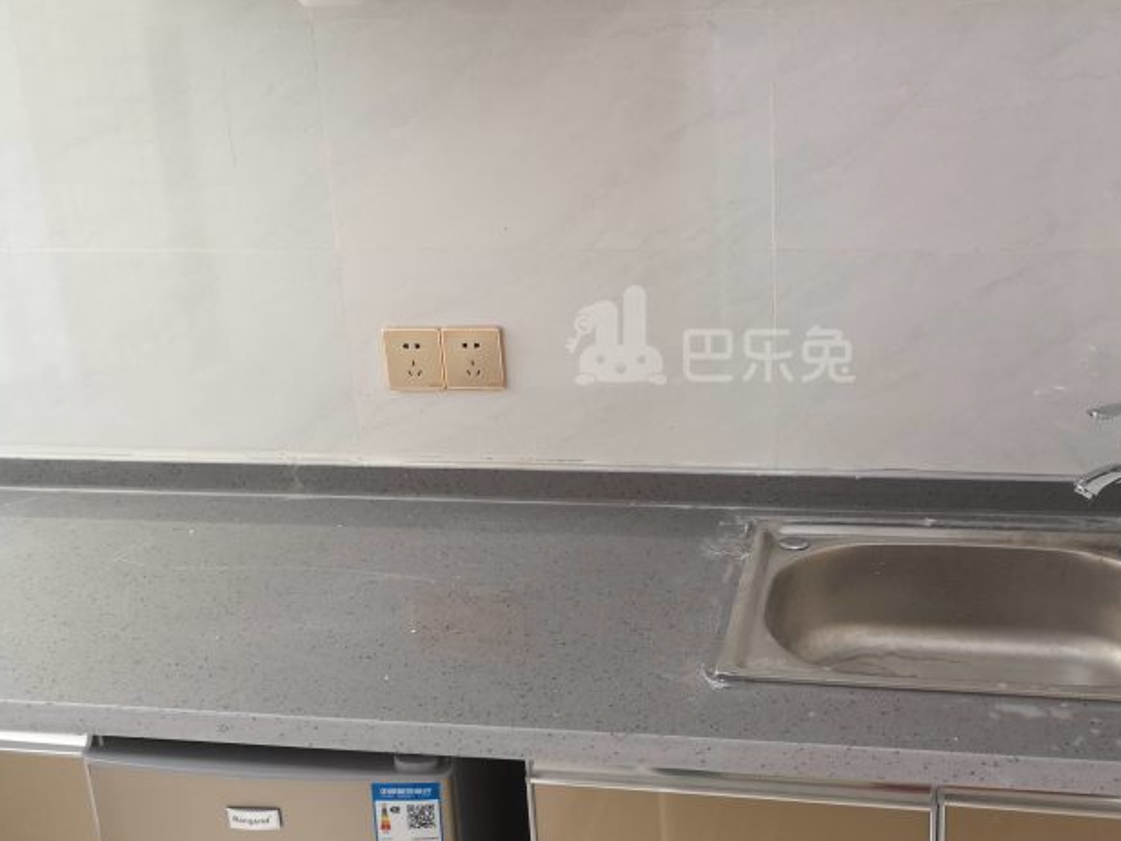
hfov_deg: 52.0
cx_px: 710
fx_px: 1134
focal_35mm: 35
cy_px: 336
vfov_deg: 40.5
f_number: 1.8
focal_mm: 3.95
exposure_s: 1/50
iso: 80
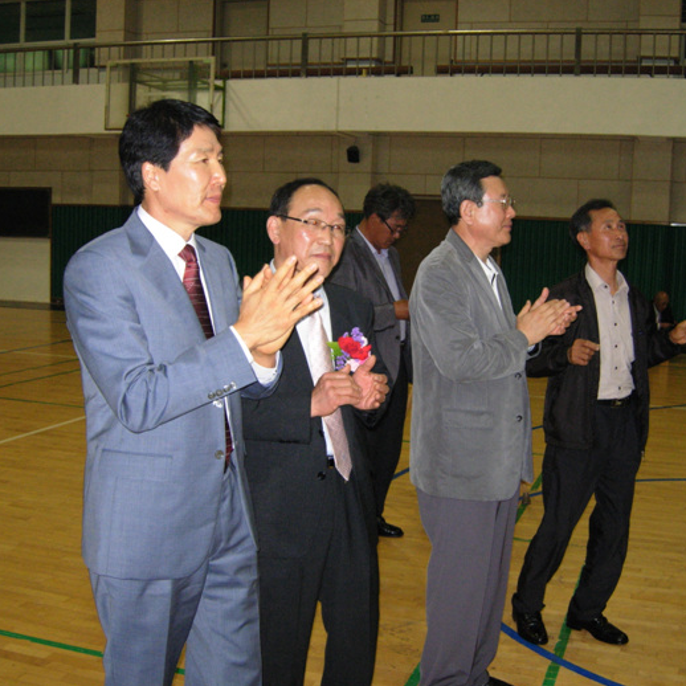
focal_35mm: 43
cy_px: 342
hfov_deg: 39.0
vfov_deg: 39.2
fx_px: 964
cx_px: 405
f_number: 2.7
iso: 200
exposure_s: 1/128
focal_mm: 7.5
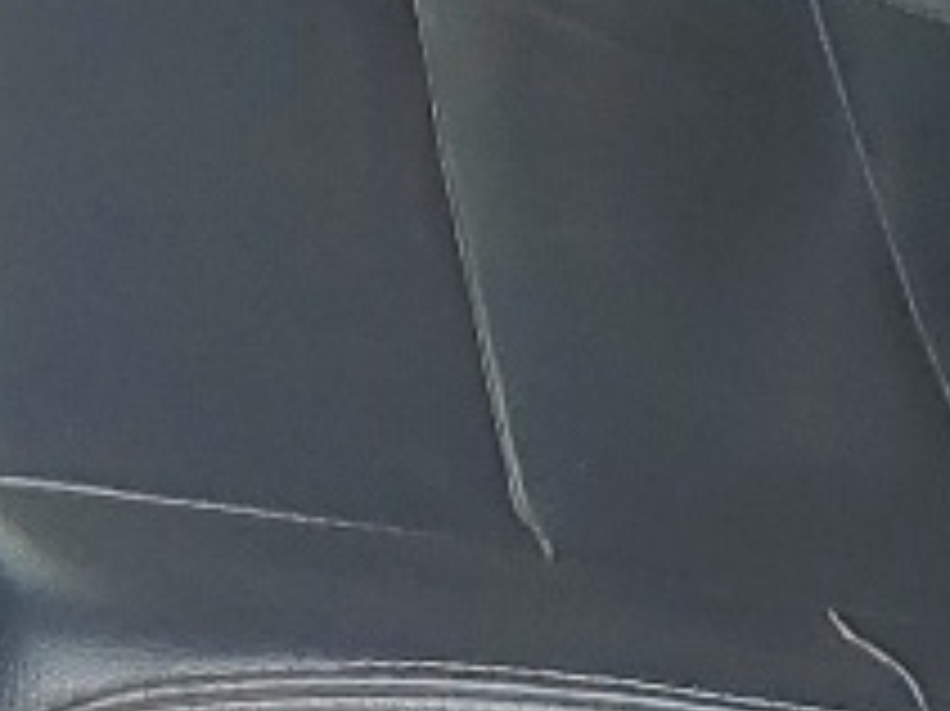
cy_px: -954
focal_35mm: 197
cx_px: 239
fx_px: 5403
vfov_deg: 7.1
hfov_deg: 10.0
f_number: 1.5
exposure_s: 1/222
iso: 50
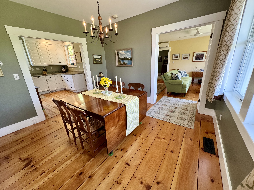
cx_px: 127
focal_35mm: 14
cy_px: 95
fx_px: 103
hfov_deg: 102.1
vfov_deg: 85.7
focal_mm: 2.22
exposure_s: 1/120
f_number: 2.2
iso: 250
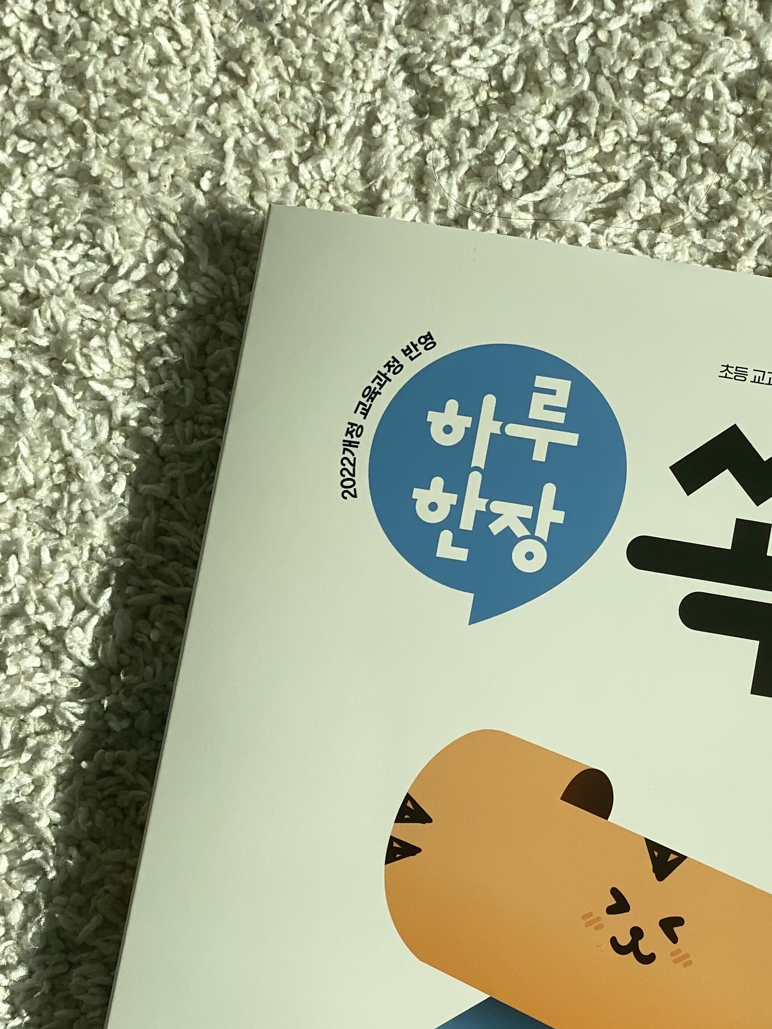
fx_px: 2706
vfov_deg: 21.2
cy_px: 847
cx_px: 622
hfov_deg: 16.1
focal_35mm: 91
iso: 20
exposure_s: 1/1261
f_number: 2
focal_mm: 6
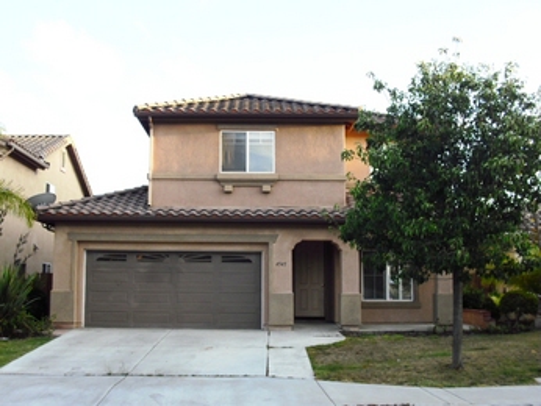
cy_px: 203
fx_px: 719
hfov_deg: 41.2
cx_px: 270
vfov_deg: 31.6
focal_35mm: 46
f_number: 3.1
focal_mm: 7.6
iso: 100
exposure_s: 1/100
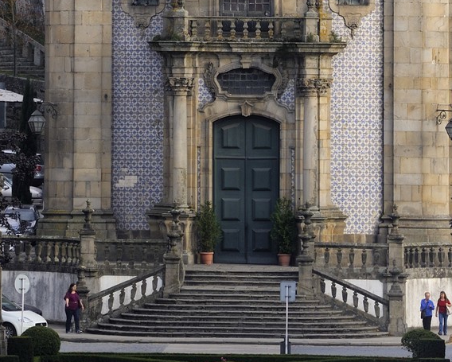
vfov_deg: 3.1
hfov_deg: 3.9
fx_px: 6719
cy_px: -241
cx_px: 185
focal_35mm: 502
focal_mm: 190
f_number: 9
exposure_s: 1/250
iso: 400
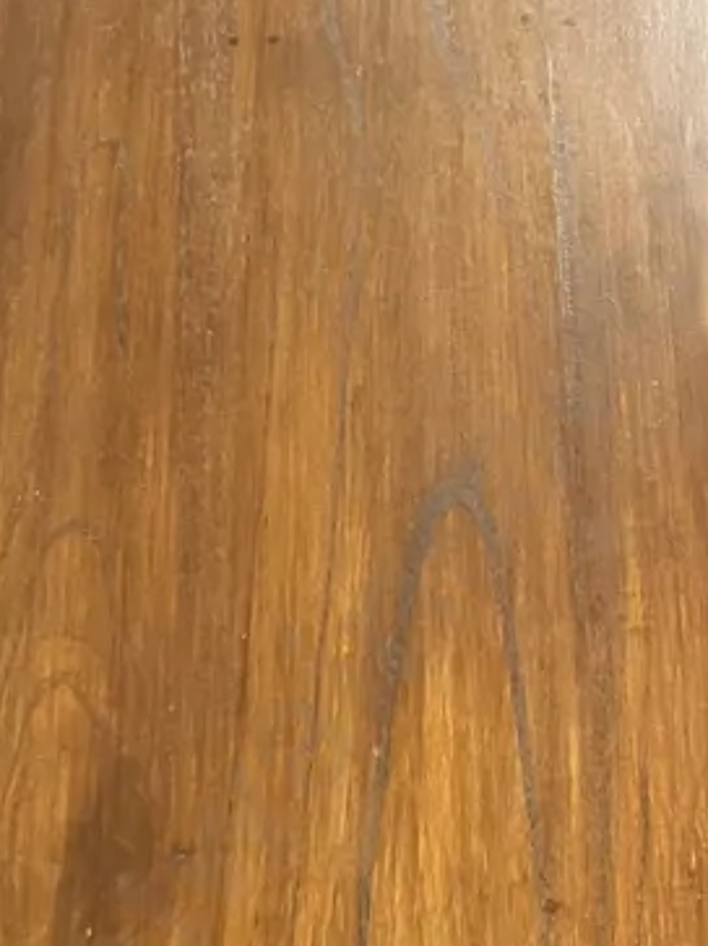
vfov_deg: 24.7
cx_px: 437
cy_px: 566
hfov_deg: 18.6
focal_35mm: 79
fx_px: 2156
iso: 400
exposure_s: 1/33
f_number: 1.8
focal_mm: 3.99
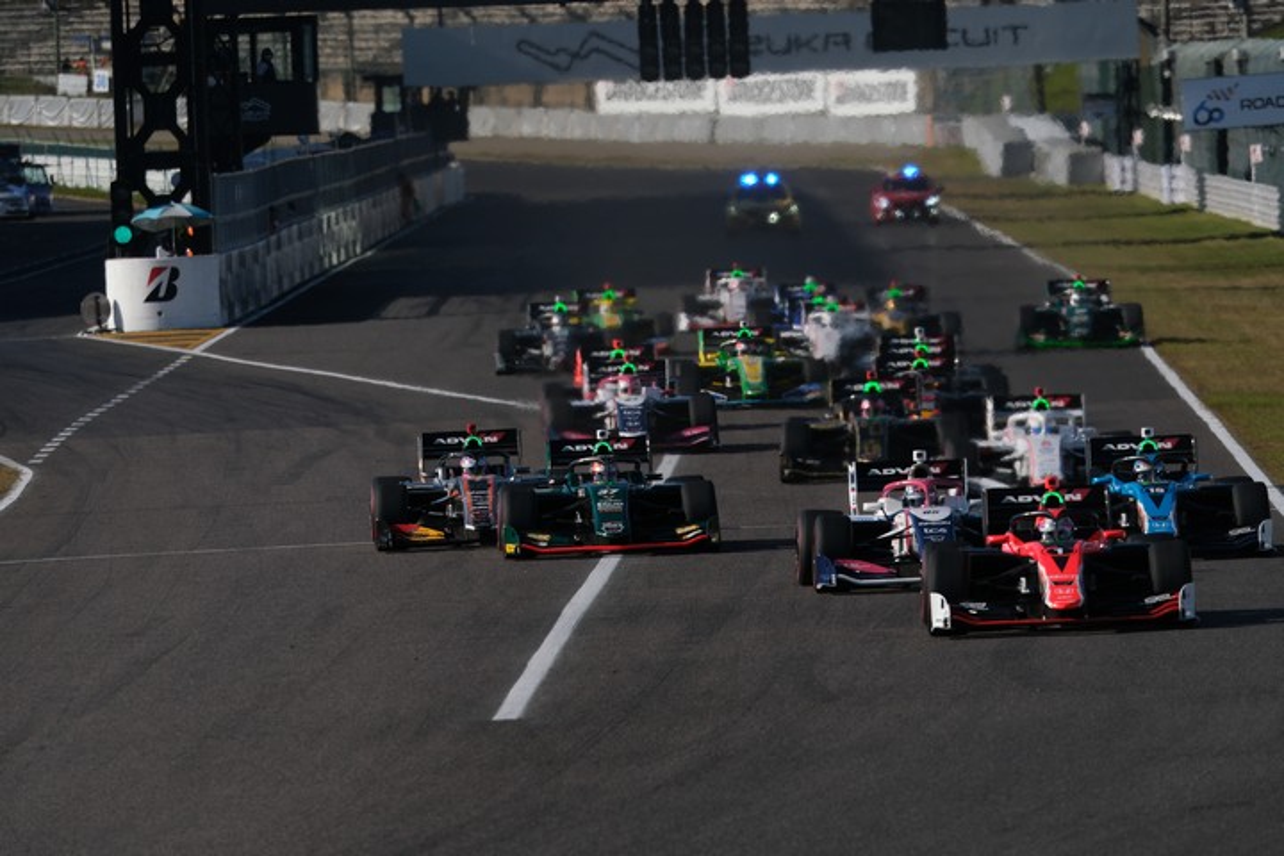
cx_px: 642
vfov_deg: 2.3
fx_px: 20935
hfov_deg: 3.5
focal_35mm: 587
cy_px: 428
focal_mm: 391.4
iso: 320
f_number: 8
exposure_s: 1/1250
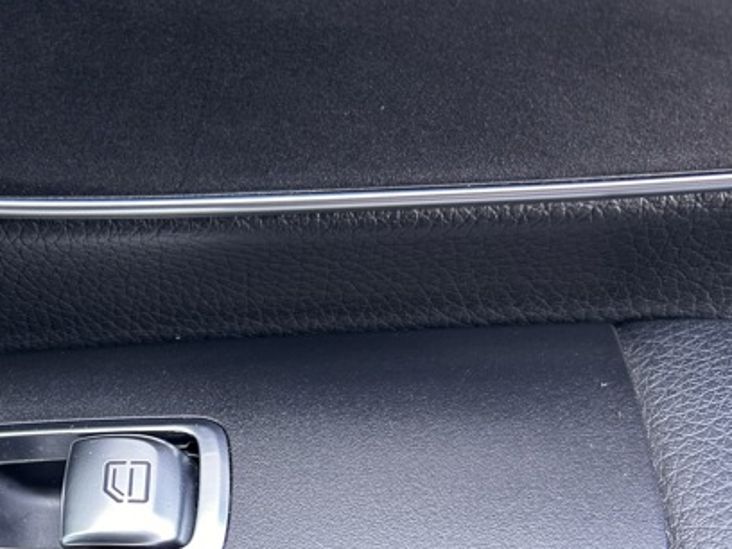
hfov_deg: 36.1
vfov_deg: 27.4
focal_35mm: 51
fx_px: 1078
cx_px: 133
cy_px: 504
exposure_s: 1/61
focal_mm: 5.7
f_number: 1.5
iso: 125
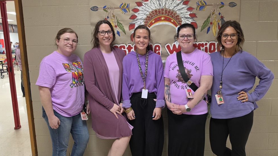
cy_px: 71
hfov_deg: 71.9
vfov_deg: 44.3
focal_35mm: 26
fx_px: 192
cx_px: 142
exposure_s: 1/120
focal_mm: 6.5
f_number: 1.4
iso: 250
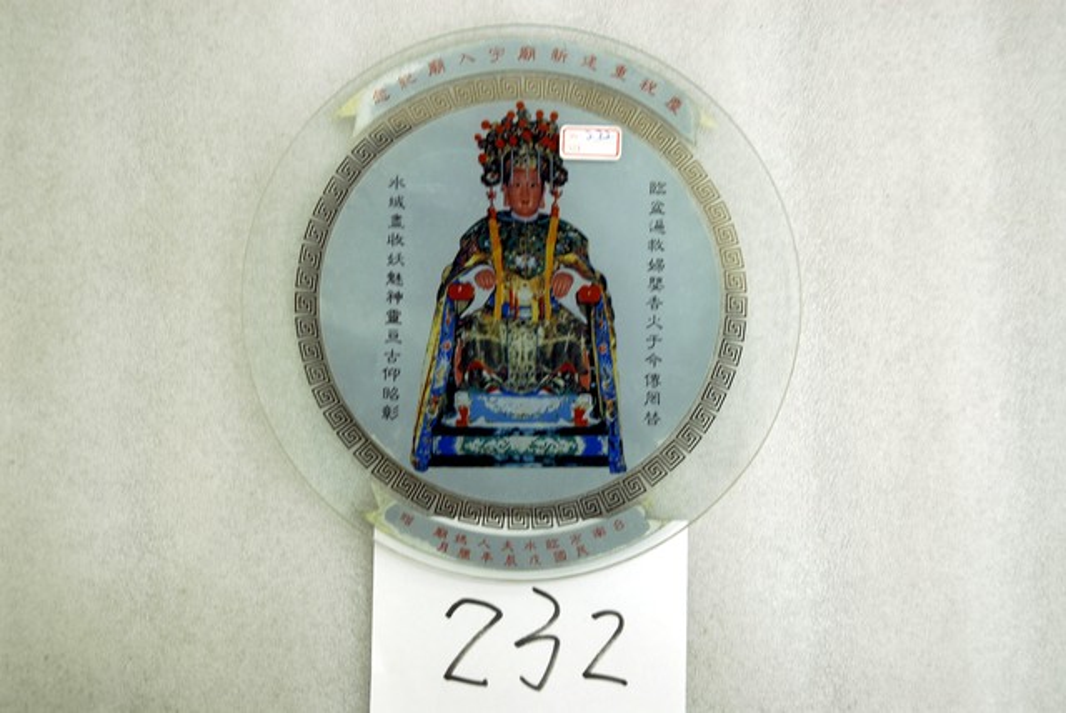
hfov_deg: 42.3
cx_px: 533
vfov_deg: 29.0
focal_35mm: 46
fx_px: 1378
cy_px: 356
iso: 110
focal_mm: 31
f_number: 4.5
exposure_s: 1/6
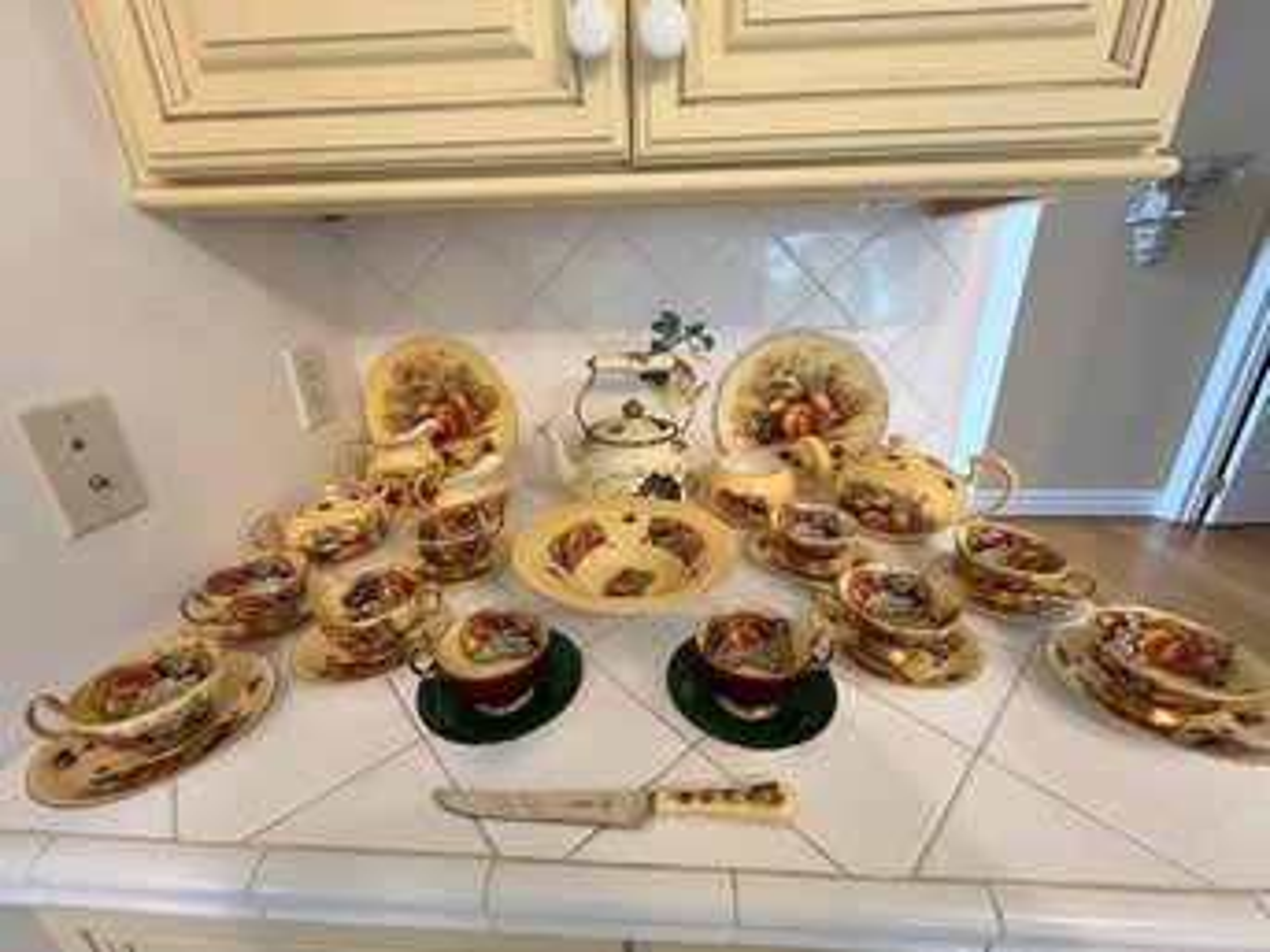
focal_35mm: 13
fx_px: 477
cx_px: 635
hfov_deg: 106.2
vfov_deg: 89.9
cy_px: 476
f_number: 1.8
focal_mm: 1.57
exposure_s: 1/60
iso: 400
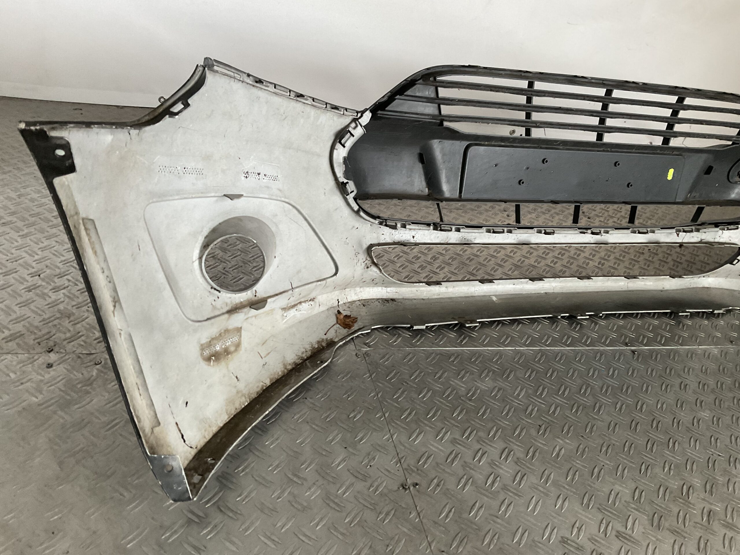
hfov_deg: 61.7
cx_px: 370
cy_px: 278
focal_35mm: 29
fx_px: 620
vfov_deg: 48.2
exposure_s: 1/60
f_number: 1.8
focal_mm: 3
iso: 160
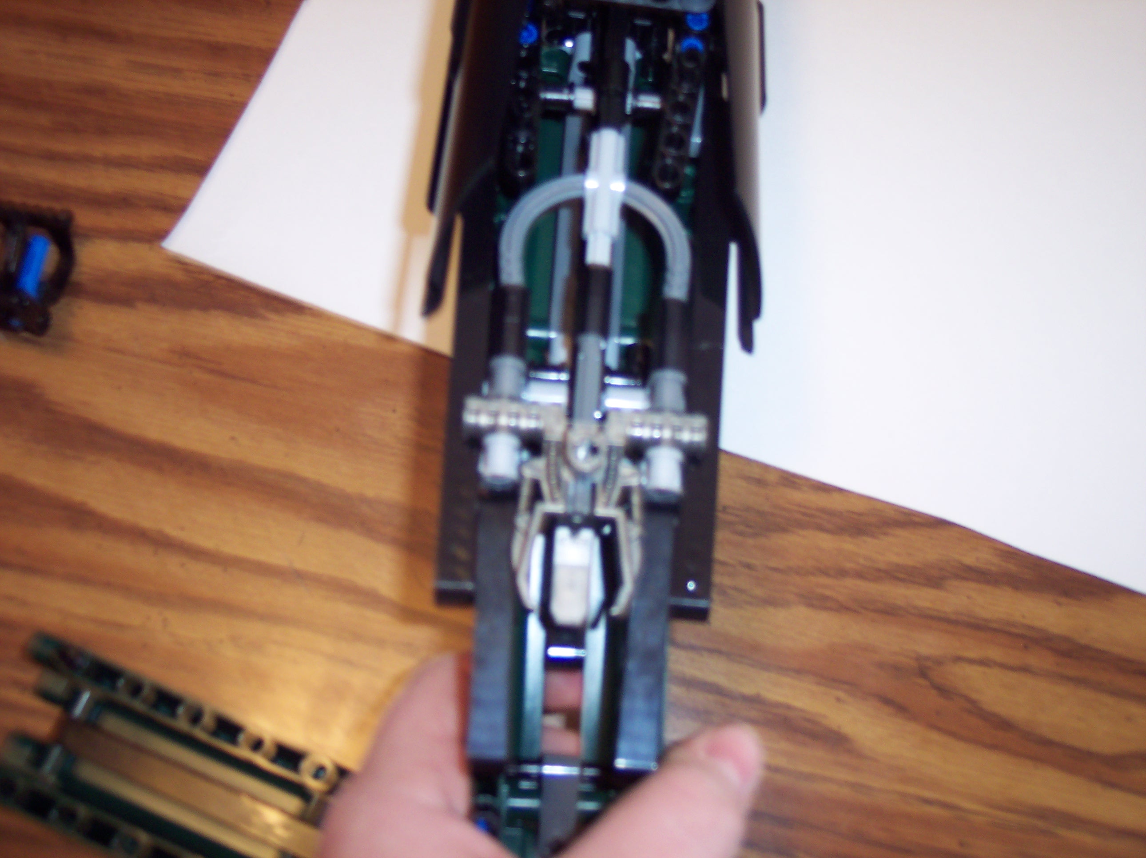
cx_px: 573
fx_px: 1257
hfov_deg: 49.0
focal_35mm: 38
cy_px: 429
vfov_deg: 37.7
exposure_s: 1/30
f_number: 2.8
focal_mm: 8
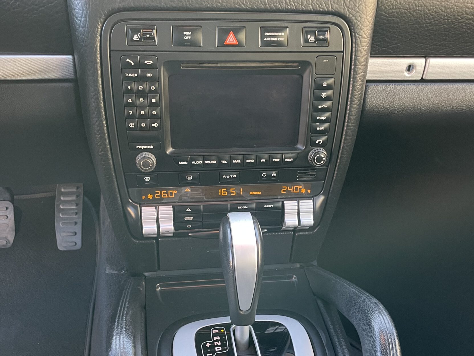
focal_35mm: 40
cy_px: 253
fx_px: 548
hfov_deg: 46.8
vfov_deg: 35.4
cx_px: 251
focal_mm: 4.2
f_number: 1.6
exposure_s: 1/60
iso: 320
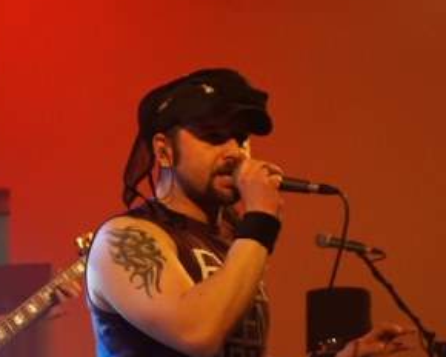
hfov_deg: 16.1
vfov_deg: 12.9
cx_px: 177
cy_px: 180
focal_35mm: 120
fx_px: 1580
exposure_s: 1/100
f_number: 5.6
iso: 4000
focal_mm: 55
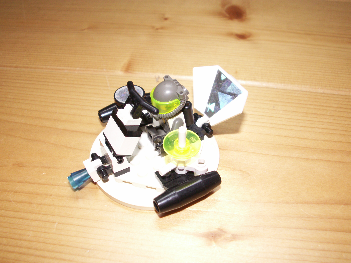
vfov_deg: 40.7
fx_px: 355
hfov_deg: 52.6
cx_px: 176
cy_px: 132
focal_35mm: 35
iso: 50
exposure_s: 1/60
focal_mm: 5.86
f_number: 2.8
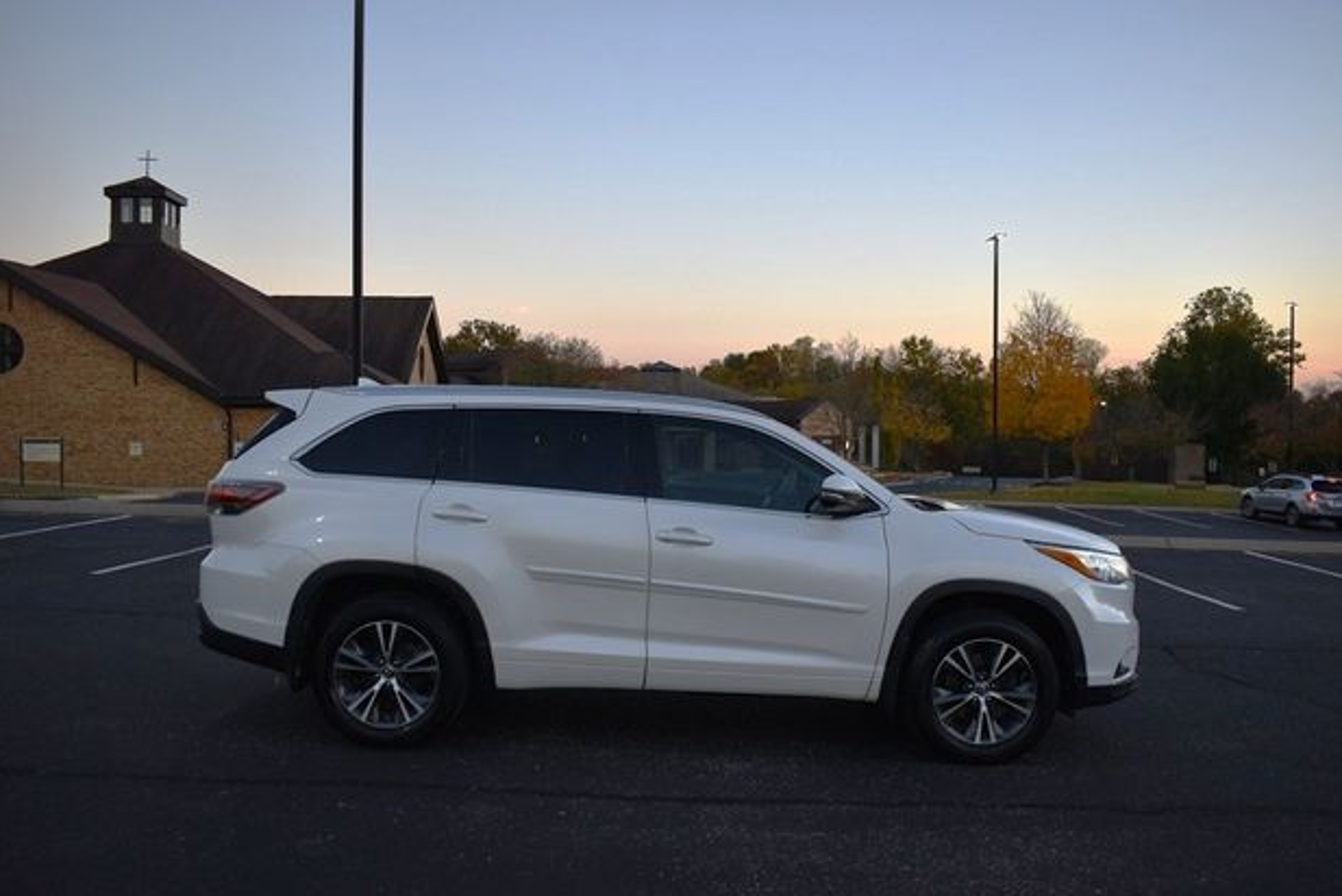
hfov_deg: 65.4
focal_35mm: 28
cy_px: 440
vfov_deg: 46.4
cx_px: 689
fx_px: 1044
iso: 400
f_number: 3.5
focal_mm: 18
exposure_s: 1/250
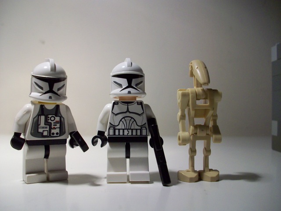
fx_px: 276
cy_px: 106
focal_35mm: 34
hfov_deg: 54.0
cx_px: 140
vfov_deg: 41.8
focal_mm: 5.7
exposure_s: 1/60
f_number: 2.8
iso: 149
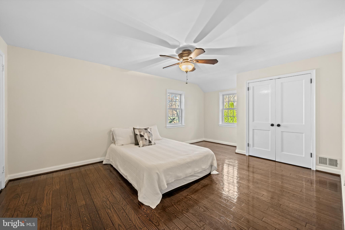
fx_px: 134
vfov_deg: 81.2
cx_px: 172
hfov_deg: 104.3
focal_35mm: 14
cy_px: 115
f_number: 7.1
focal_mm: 14
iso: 800
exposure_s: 1/6
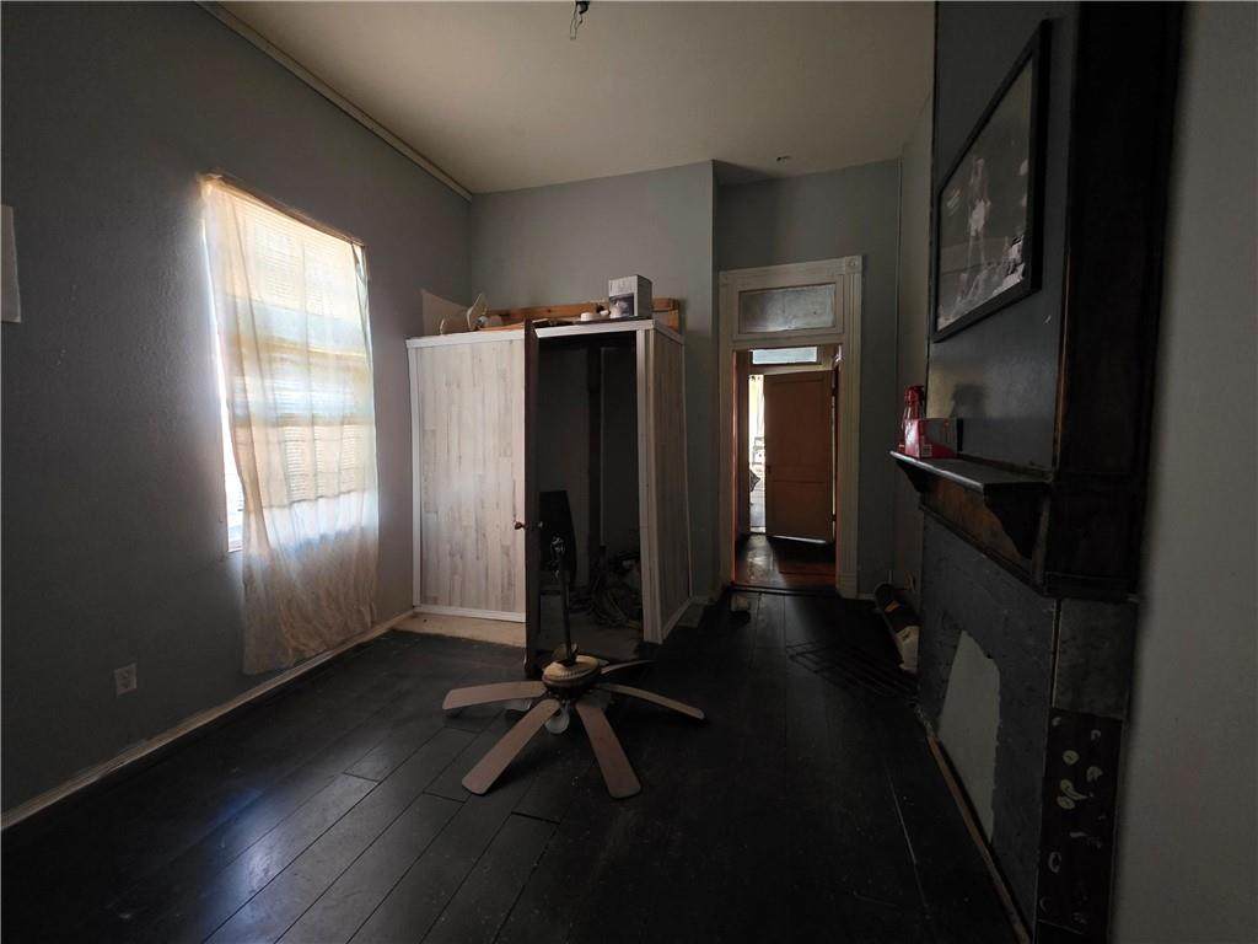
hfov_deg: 106.2
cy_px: 472
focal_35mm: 13
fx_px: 472
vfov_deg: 89.9
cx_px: 629
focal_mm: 2.2
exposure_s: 1/30
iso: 1000
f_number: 1.9
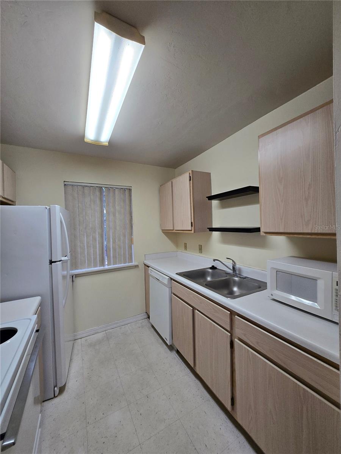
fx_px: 171
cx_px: 170
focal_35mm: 13
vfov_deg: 106.2
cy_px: 227
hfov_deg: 89.9
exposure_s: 1/60
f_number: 2.2
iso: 64
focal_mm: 1.7
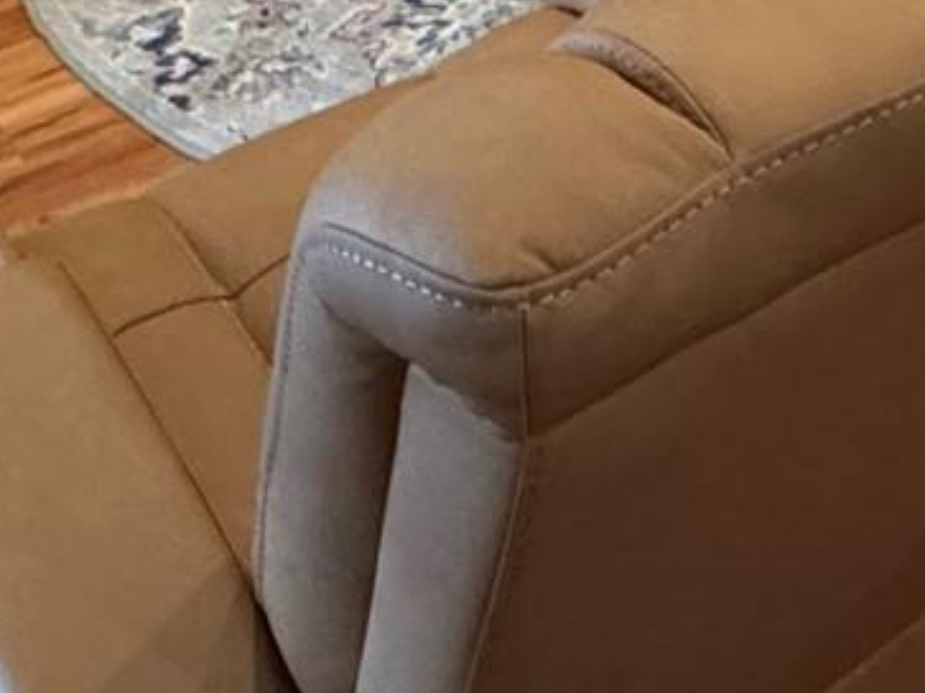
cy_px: -848
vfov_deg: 14.2
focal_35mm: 79
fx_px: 2110
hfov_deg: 24.3
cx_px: 736
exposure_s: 1/60
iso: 800
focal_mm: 2.22
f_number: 2.2
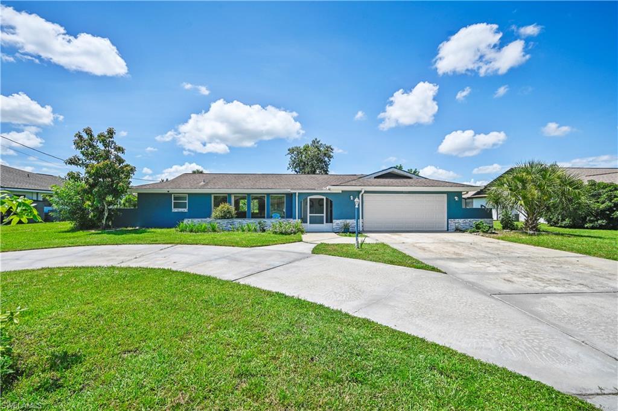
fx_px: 266
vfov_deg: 75.4
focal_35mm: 16
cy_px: 206
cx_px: 309
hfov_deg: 98.6
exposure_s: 1/500
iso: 100
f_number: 8
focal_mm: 15.5
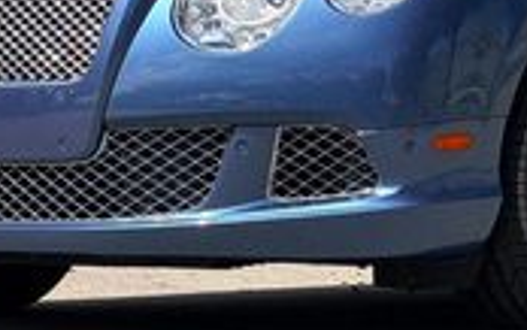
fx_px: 5605
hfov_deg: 5.4
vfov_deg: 3.4
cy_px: -45
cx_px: 636
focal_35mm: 390
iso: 25
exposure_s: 1/638
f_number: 2.8
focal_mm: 16.89
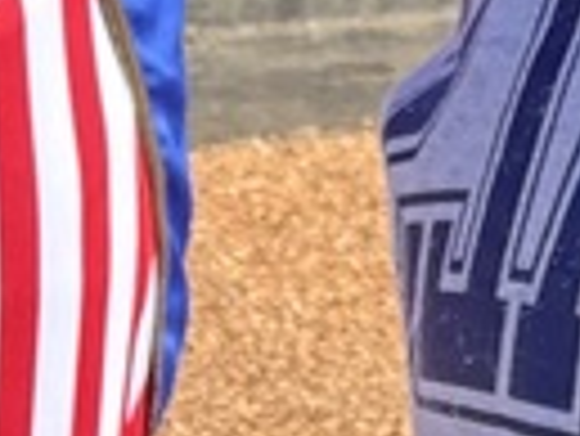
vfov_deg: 7.4
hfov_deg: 10.7
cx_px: 688
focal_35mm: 182
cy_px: -760
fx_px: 3052
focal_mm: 2.69
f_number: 1.9
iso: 25
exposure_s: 1/772
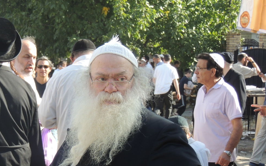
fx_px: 1152
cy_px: 122
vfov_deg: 8.2
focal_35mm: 159
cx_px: 79
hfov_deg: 13.1
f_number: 4.2
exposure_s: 1/400
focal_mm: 18.7
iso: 200
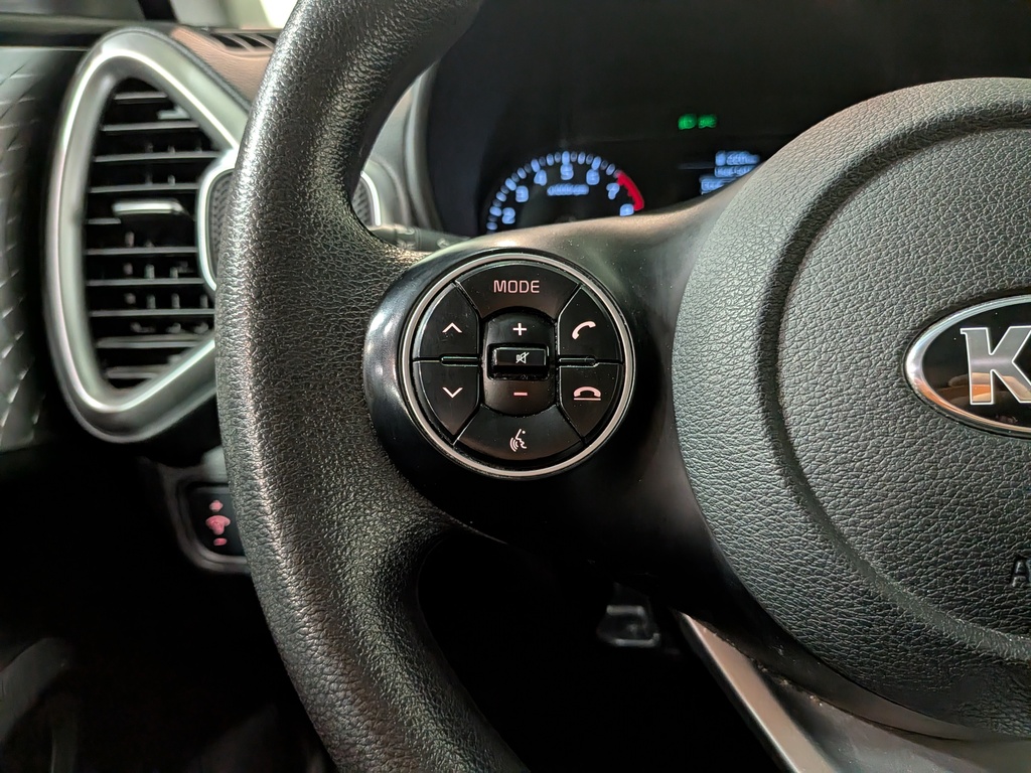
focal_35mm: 24
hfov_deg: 71.6
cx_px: 516
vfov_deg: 56.8
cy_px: 386
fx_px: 715
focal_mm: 4.53
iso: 961
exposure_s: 1/100
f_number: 1.7
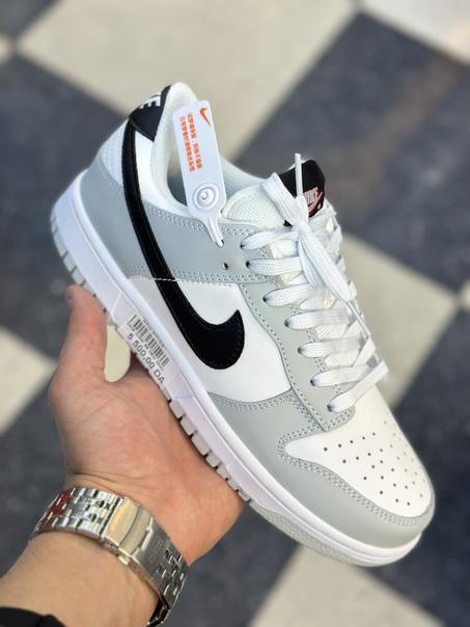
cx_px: 235
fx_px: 869
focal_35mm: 48
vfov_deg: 39.7
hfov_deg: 30.3
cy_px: 314
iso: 80
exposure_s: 1/331
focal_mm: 6.86
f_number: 1.78
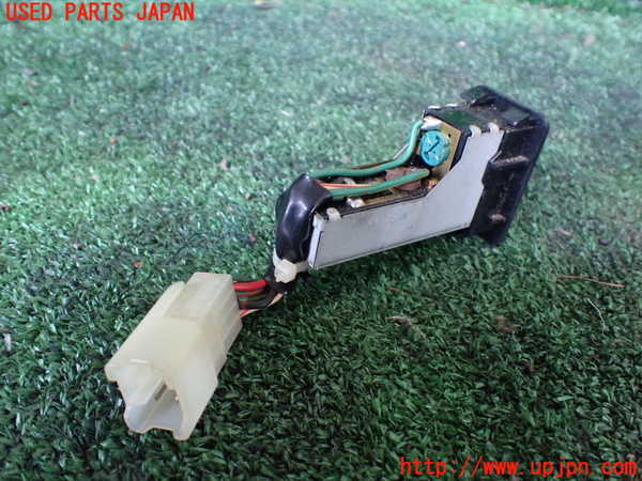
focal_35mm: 30
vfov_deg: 46.8
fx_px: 556
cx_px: 321
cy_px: 240
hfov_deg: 60.0
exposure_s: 1/30
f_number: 2.3
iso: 800
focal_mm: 5.4
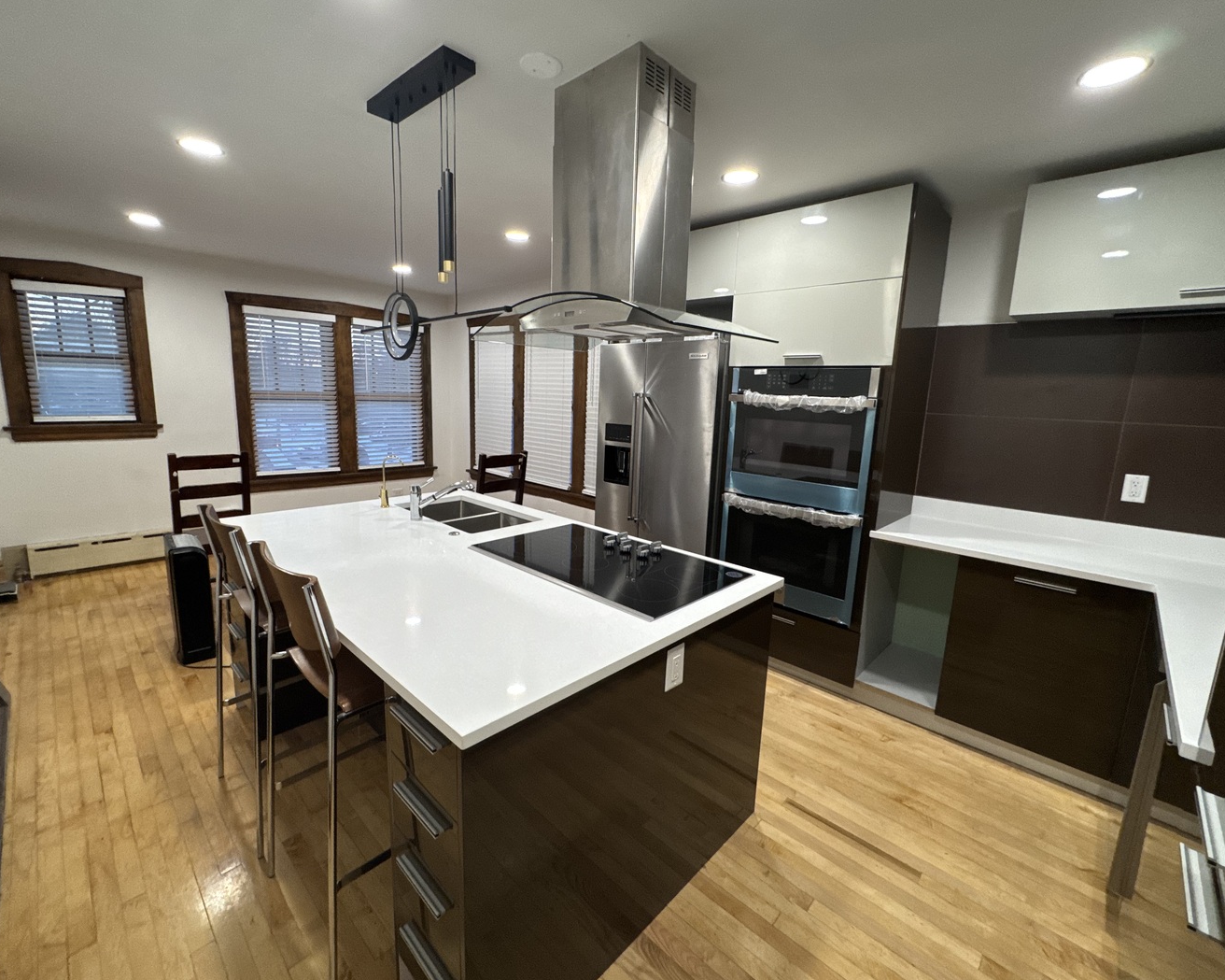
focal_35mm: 15
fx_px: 544
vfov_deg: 84.0
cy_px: 484
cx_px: 602
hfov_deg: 96.8
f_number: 2.2
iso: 250
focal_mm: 2.22
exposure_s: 1/120
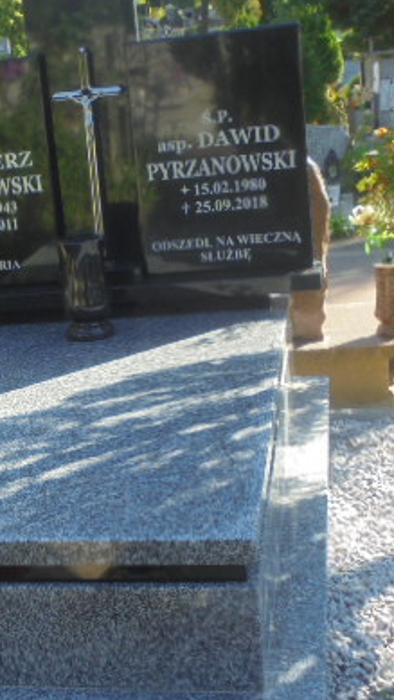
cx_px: 18
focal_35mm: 61
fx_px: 1132
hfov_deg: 19.3
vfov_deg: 34.3
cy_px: 392
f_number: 4
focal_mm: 6.1
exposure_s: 1/160
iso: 100
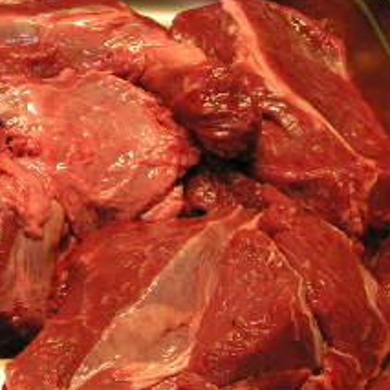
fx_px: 1287
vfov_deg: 17.2
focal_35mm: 101
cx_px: -163
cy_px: 150
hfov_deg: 16.0
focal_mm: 5.8
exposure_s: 1/40
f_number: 2.8
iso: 160
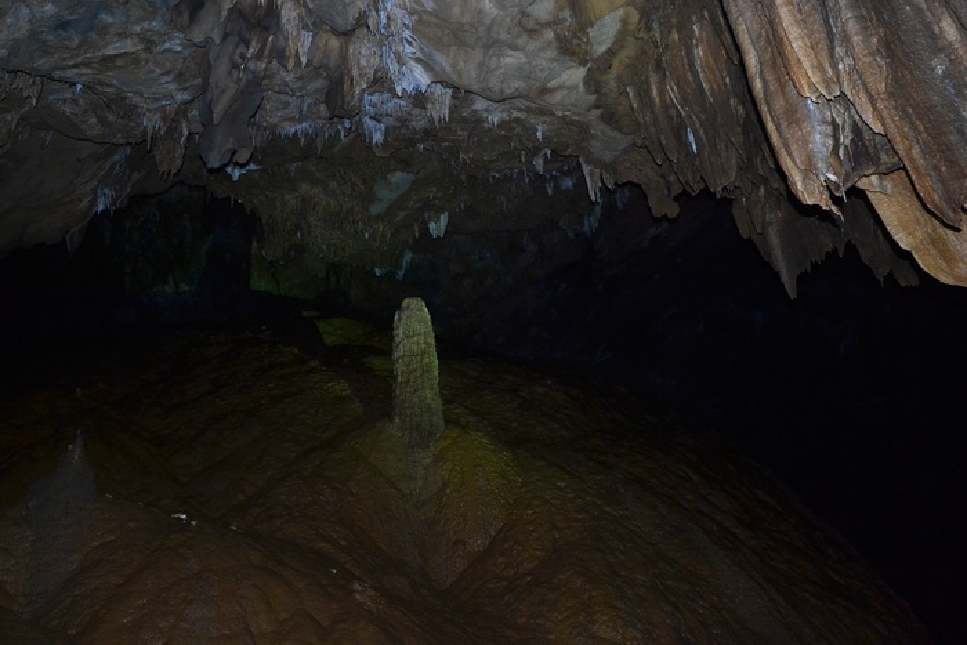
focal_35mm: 39
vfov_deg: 34.2
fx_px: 1048
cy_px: 322
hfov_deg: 49.5
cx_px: 484
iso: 800
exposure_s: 1/30
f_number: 5.6
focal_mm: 26
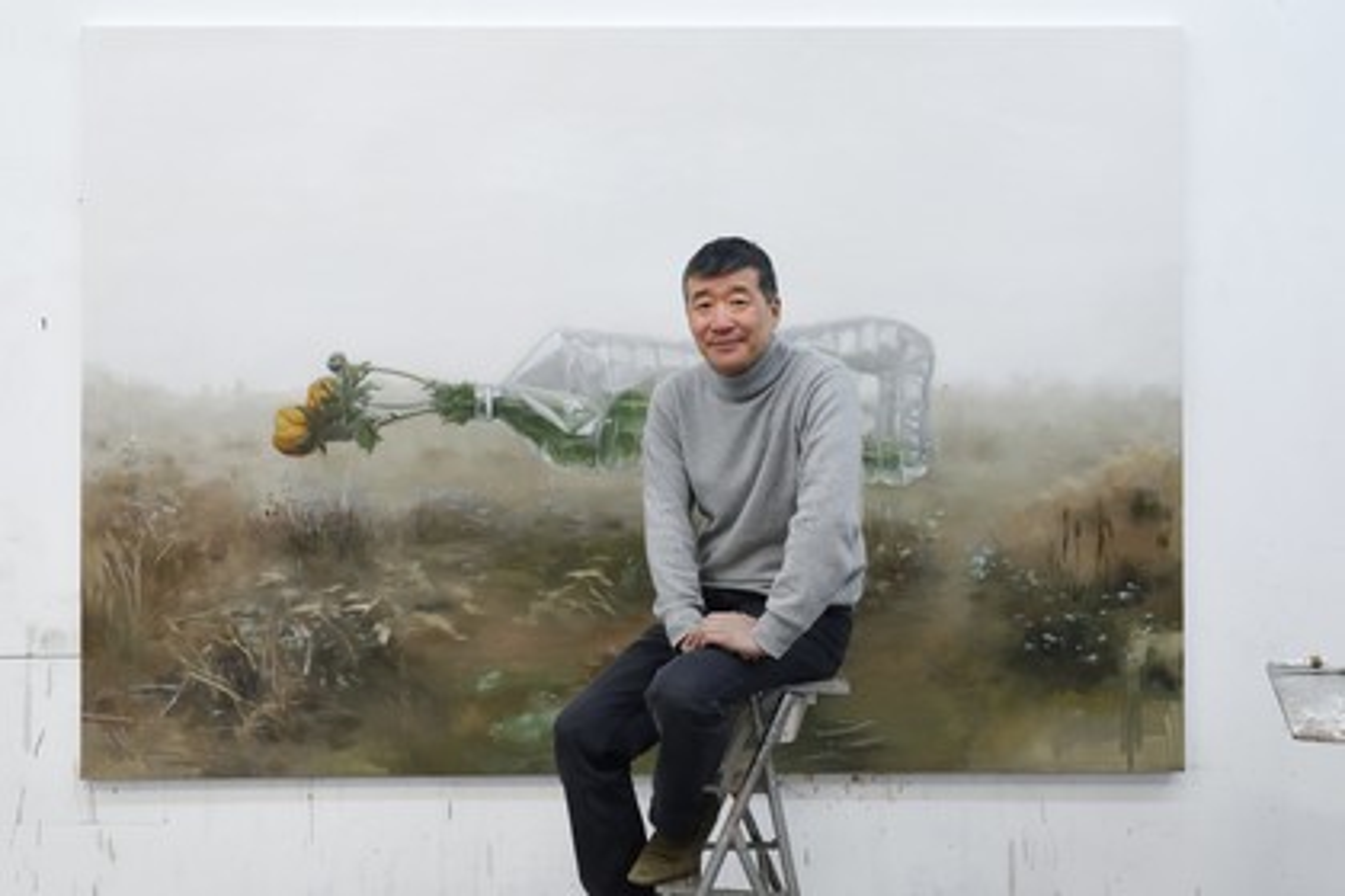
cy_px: 448
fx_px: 1345
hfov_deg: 53.1
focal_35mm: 36
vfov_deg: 36.9
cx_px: 672
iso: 1600
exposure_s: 1/60
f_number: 6.3
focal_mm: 36
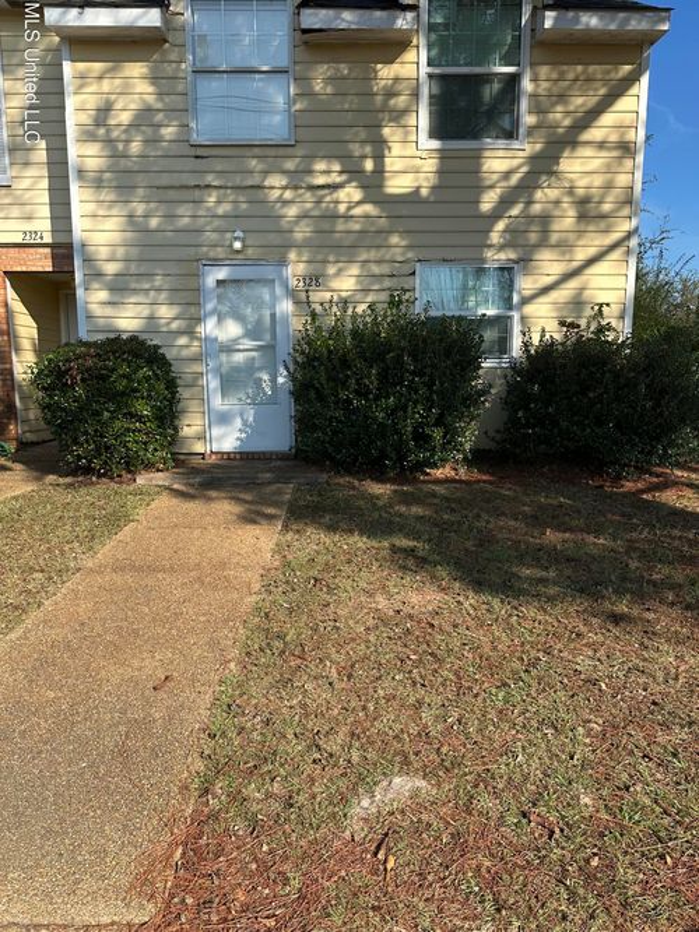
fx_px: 646
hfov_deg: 56.8
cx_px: 350
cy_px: 466
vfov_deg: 71.6
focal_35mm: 24
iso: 80
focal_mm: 6.86
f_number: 1.78
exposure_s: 1/2660
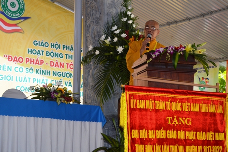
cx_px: 117
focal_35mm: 89
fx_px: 563
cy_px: 67
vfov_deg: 15.3
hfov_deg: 22.9
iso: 280
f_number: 5.6
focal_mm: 52
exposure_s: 1/125
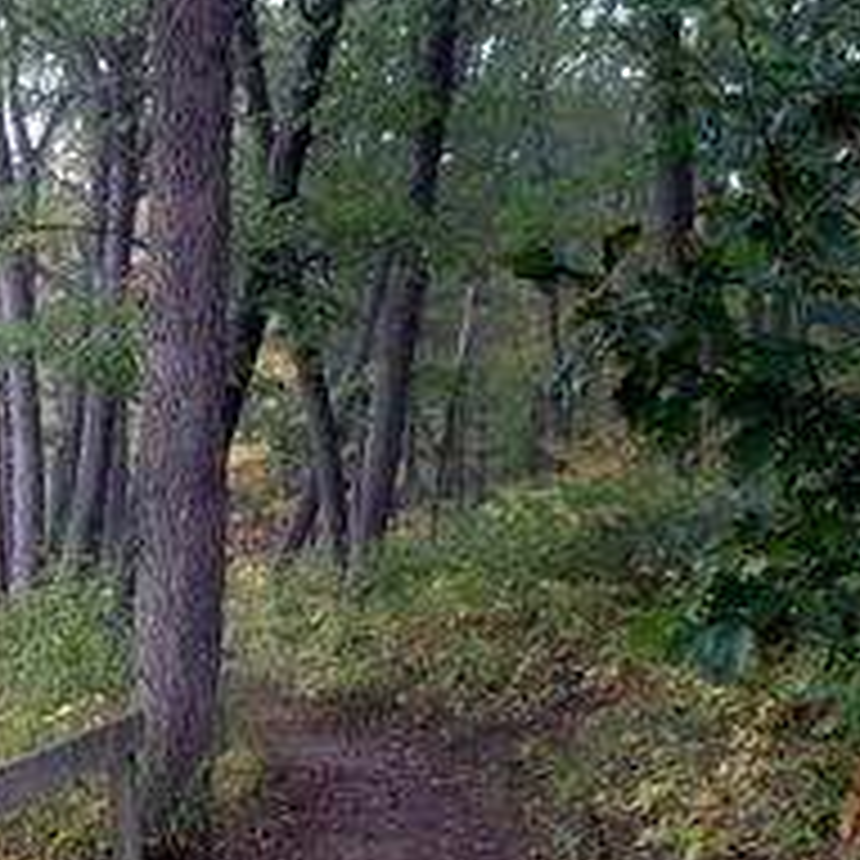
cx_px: -23
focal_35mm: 82
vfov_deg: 21.0
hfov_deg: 20.4
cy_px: 630
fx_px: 2305
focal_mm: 7.8
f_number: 2.8
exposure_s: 1/16
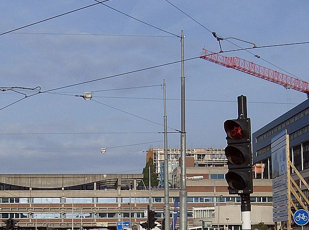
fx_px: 730
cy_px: 167
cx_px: 152
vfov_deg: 17.8
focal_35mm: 82
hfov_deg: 23.9
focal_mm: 7.7
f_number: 5.1
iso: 100
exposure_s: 1/665
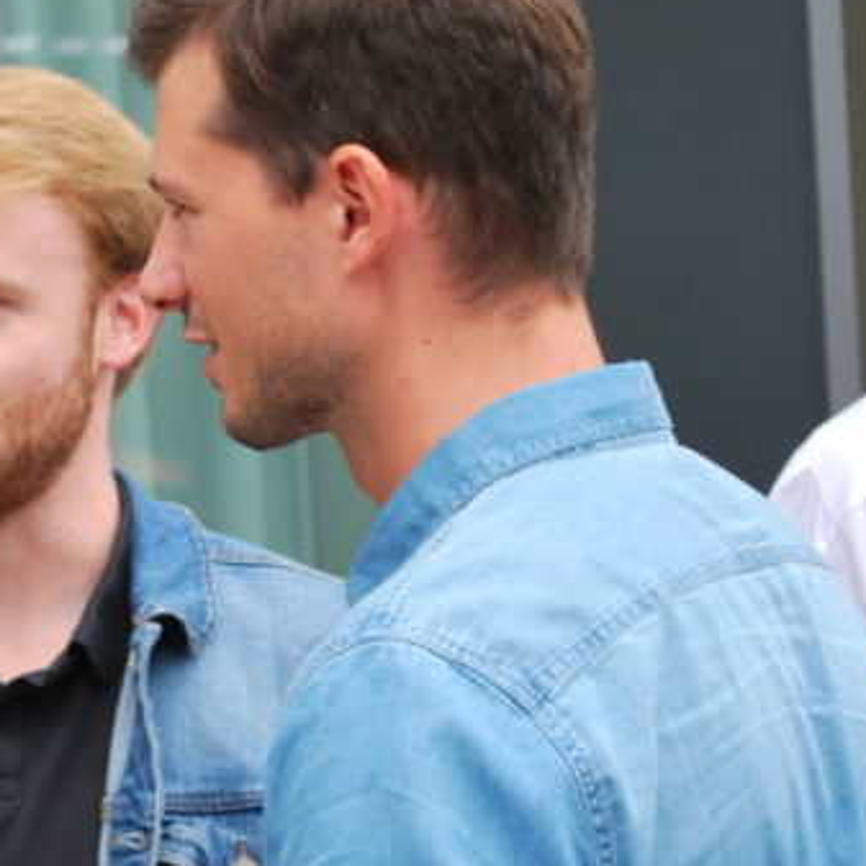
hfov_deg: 8.2
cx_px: -41
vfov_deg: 8.2
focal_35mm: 213
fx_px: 6037
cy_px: 272
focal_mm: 55
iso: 160
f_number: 5.6
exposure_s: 1/125
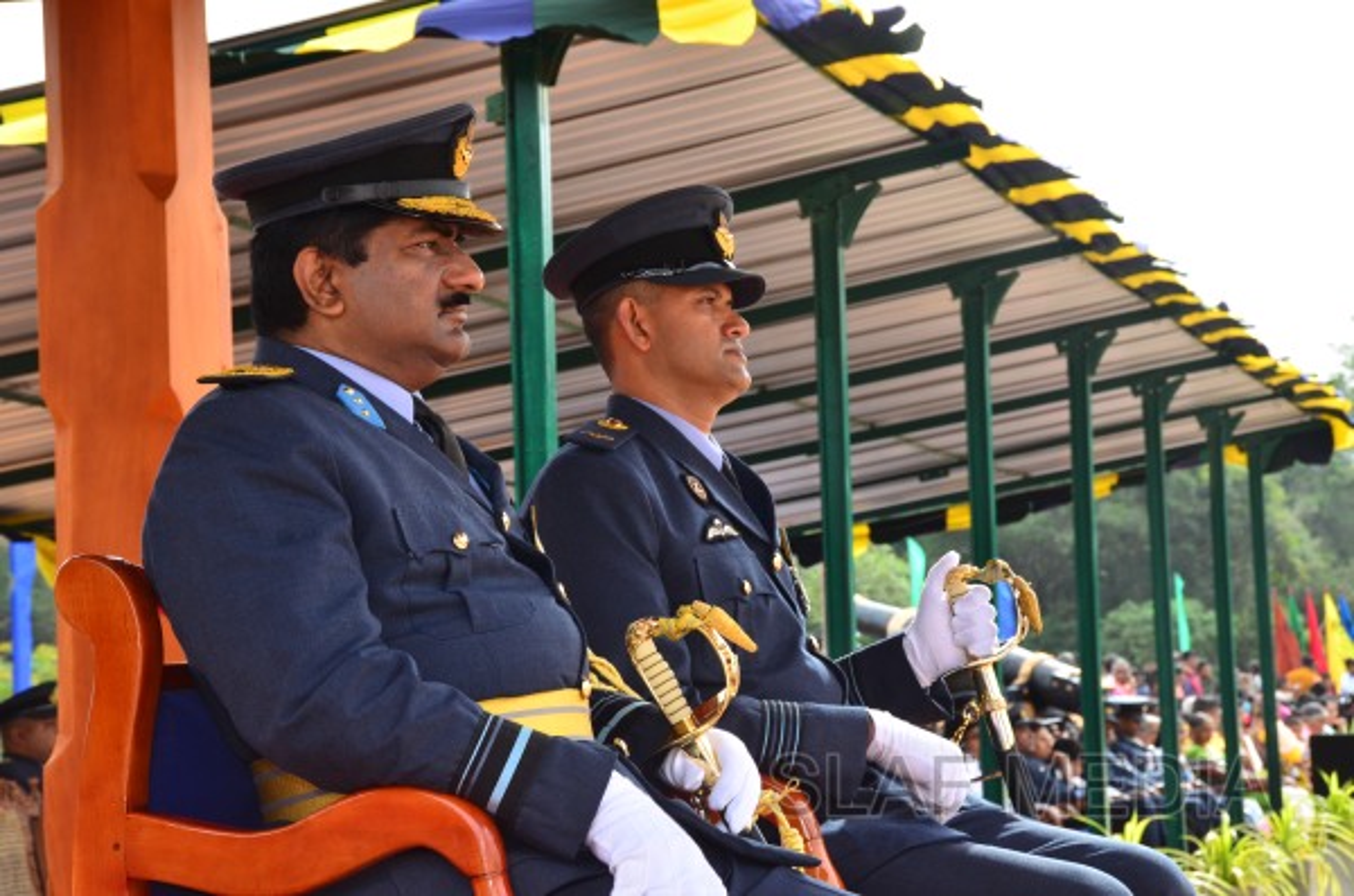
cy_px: 448
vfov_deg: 15.1
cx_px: 677
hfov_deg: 22.7
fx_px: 3377
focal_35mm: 90
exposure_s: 1/125
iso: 320
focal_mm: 60
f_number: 10
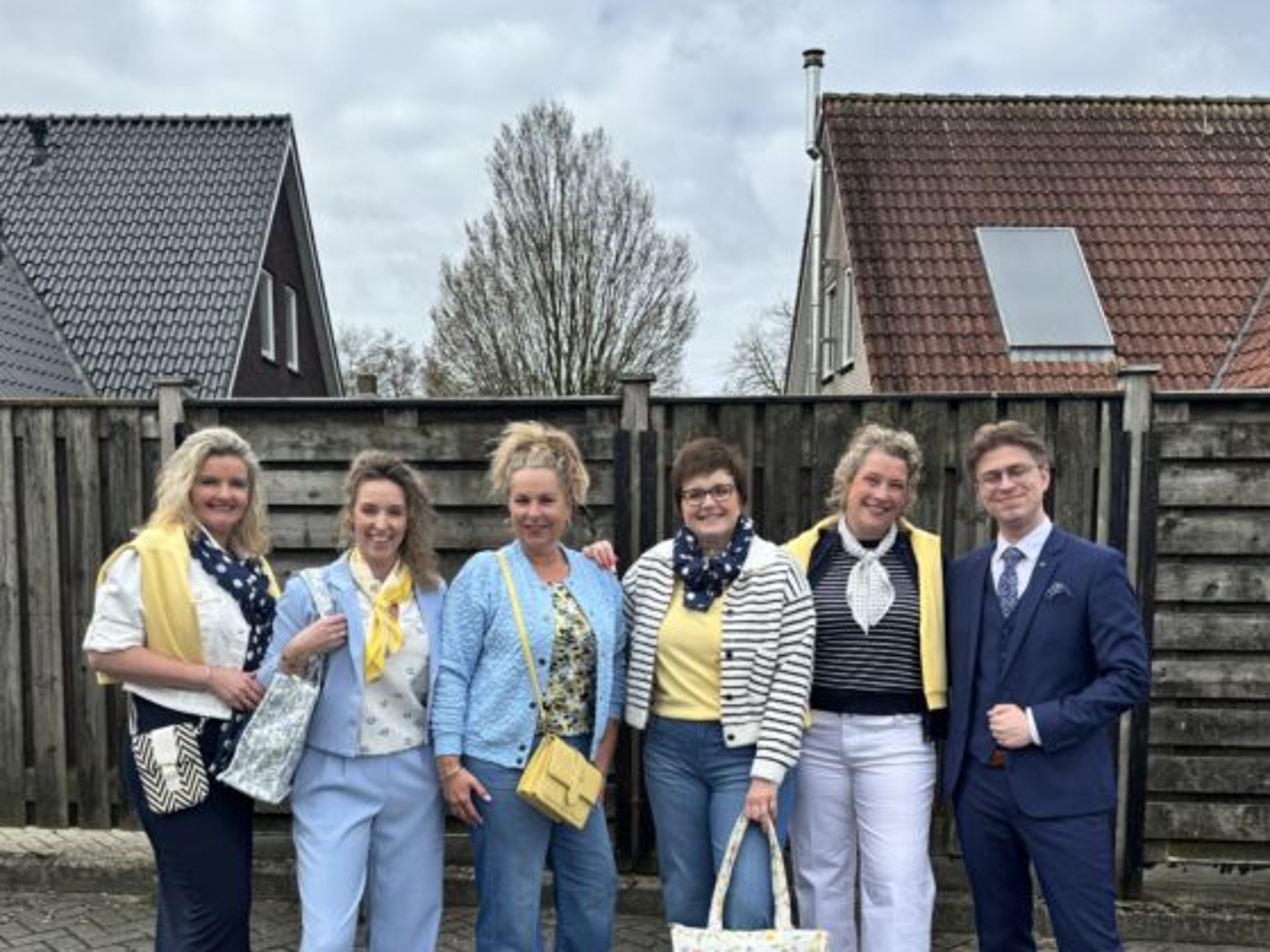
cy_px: 632
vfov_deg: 42.4
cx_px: 620
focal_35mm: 33
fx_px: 1210
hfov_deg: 55.4
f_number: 1.78
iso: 80
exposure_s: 1/2959
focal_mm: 6.76
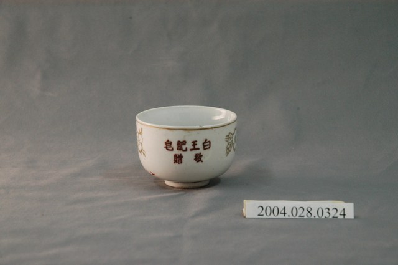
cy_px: 132
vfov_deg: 13.0
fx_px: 1159
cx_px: 199
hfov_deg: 19.5
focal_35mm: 105
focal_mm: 70
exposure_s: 1/20
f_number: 8
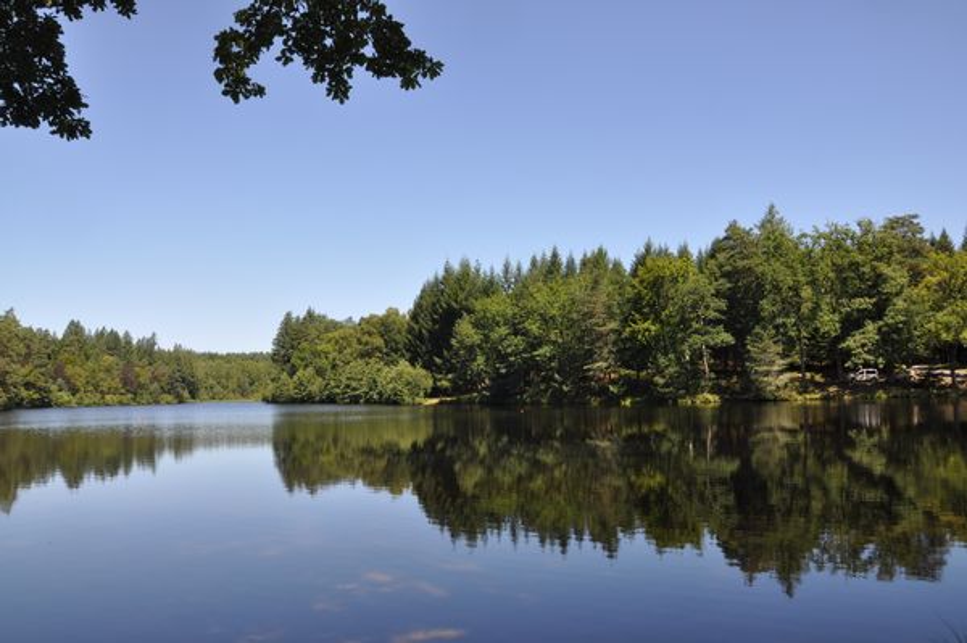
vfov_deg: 47.9
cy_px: 322
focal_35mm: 27
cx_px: 484
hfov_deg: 67.4
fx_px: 725
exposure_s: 1/200
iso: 200
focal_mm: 18
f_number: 10
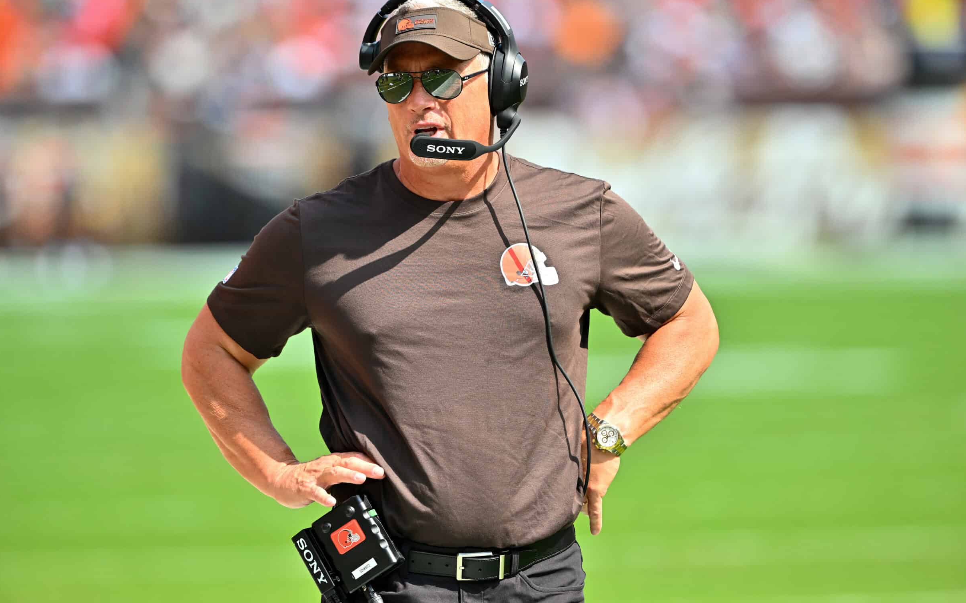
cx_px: 497
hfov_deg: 4.9
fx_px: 11373
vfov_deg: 3.0
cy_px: 280
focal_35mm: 432
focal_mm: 400
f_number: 4
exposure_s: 1/2500
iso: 500
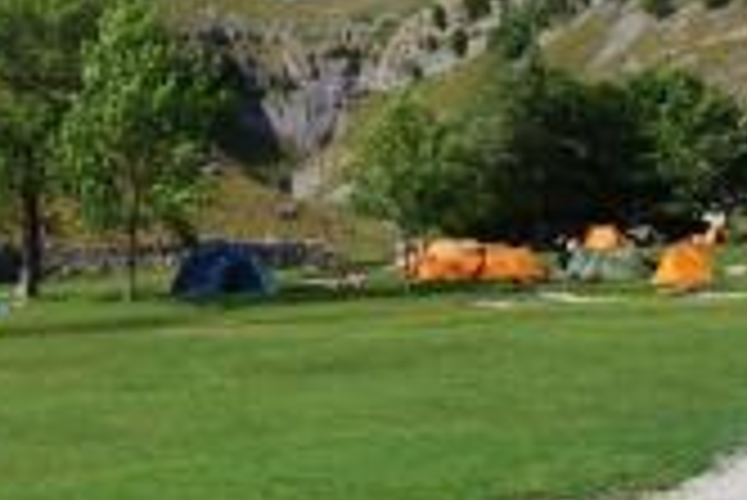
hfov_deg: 25.7
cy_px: -140
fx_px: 1516
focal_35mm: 73
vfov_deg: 17.6
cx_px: -63
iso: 200
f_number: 8
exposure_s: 1/250
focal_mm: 18
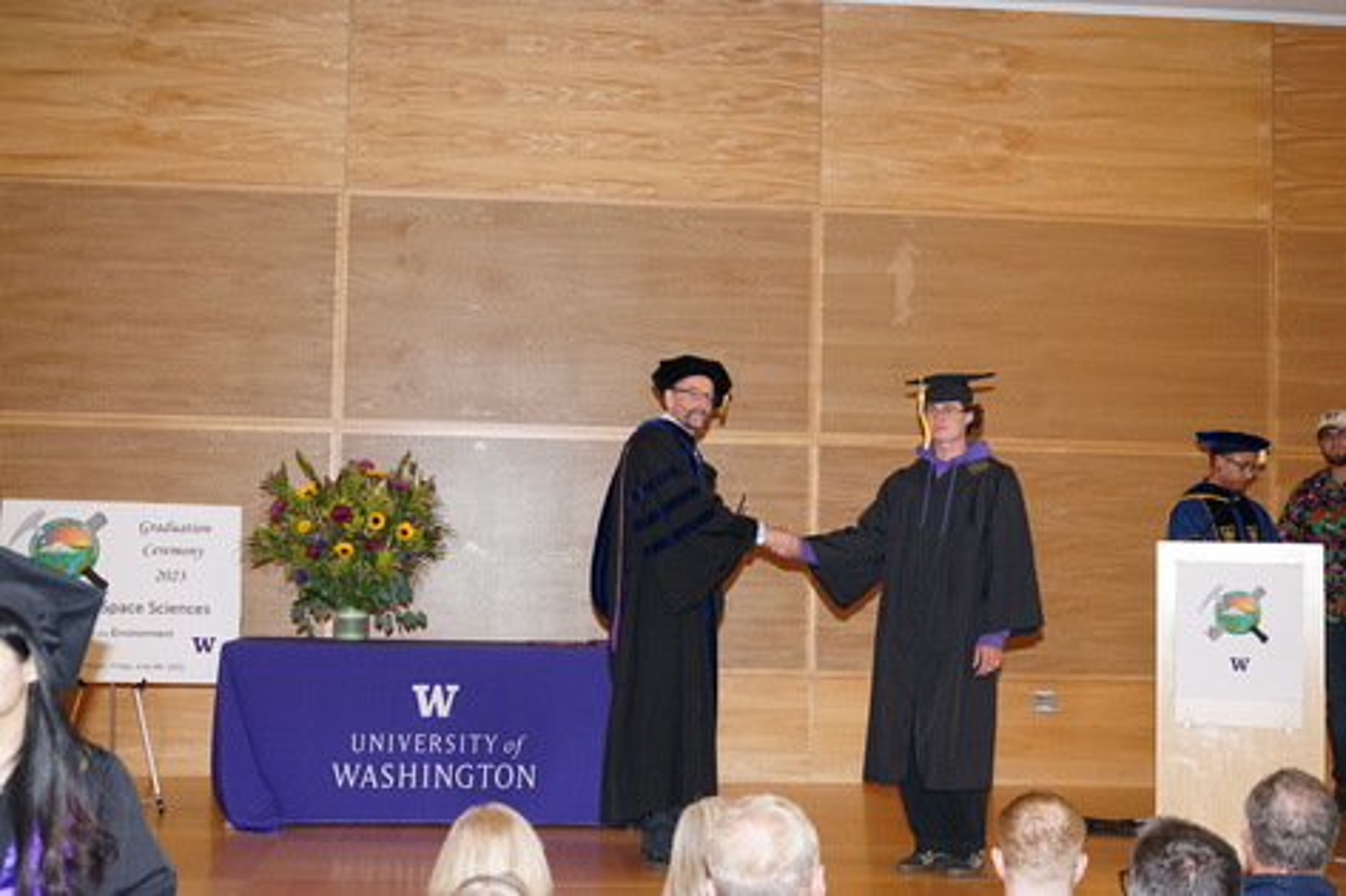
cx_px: 673
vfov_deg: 26.5
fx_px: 1906
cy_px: 448
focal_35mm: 51
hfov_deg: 38.9
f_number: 4.5
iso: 1600
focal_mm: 51
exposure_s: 1/80
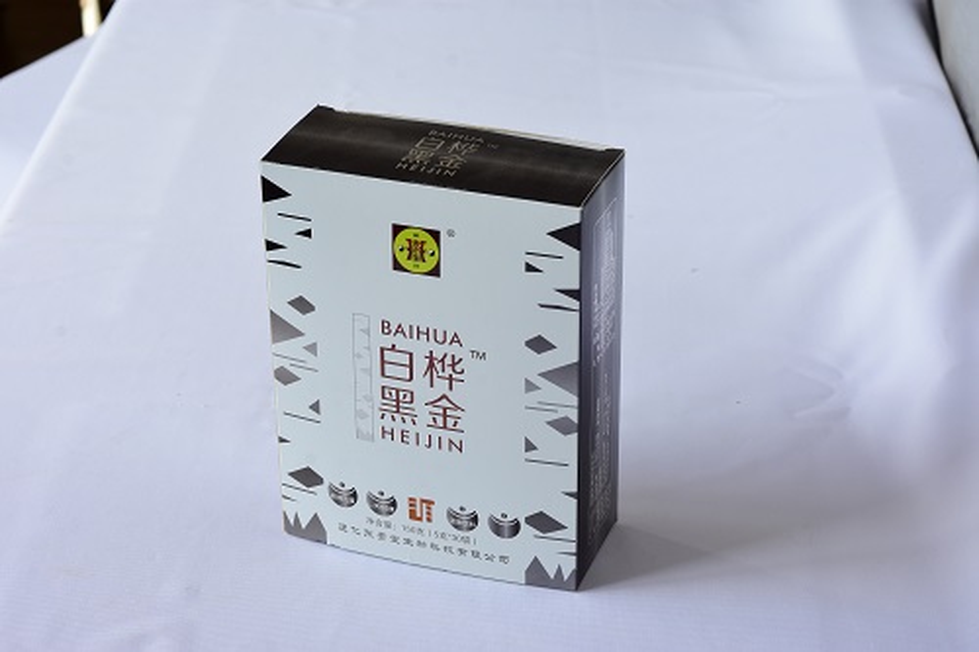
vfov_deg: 18.2
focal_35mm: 75
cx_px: 490
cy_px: 326
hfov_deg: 27.0
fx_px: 2039
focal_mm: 50
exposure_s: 1/40
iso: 200
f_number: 8
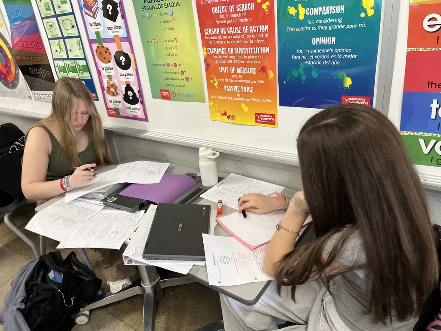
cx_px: 220
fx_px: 331
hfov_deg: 67.3
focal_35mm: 26
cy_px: 166
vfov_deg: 53.1
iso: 250
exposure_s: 1/60
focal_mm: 5.1
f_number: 1.6
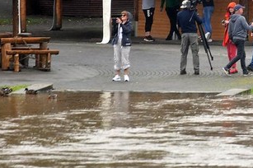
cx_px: 397
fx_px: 5497
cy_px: -2
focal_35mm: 783
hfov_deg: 2.6
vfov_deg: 1.8
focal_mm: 200
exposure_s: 1/400
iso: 500
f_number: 5
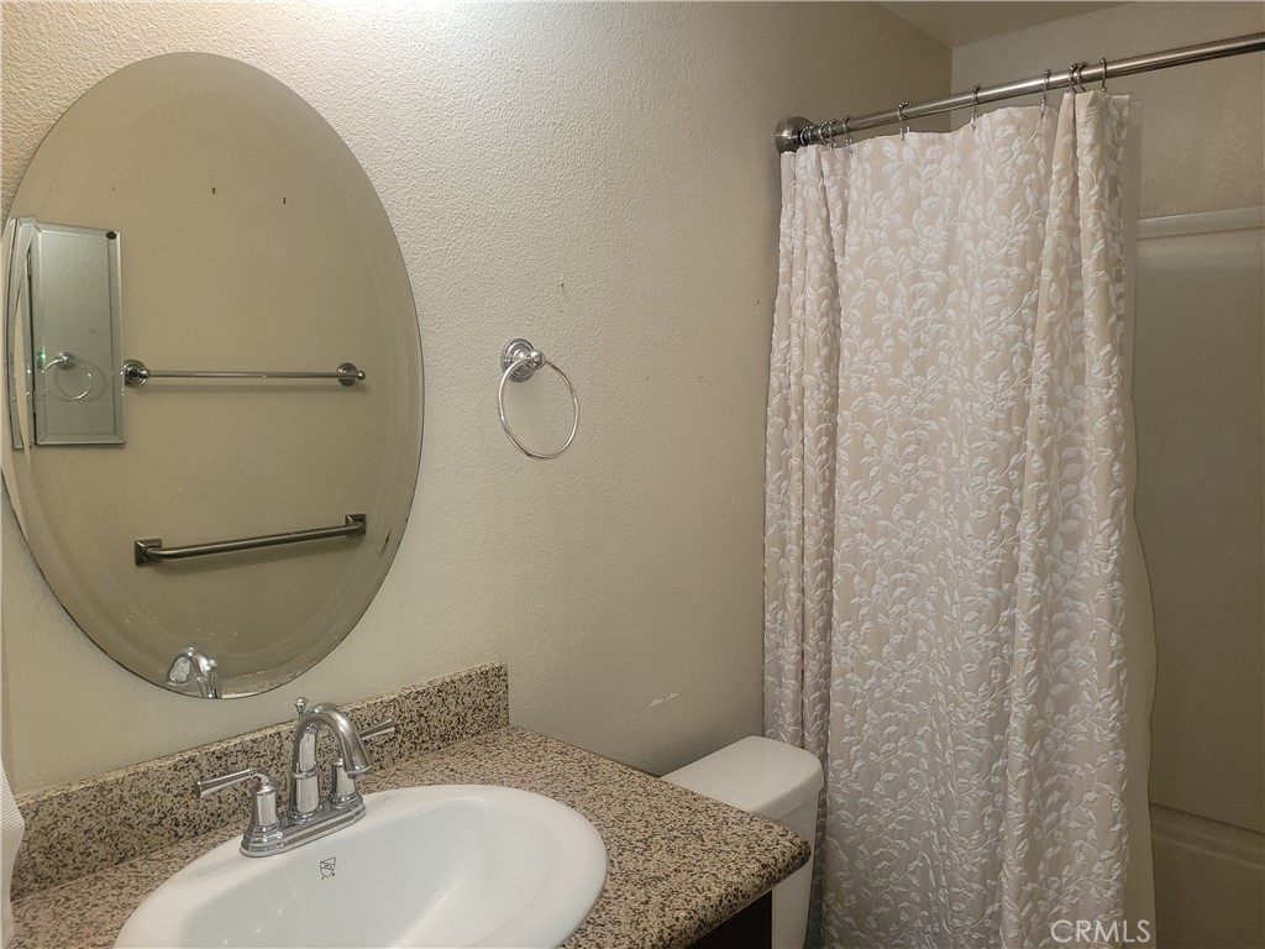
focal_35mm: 26
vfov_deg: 53.1
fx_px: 950
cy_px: 474
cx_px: 632
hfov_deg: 67.3
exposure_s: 1/60
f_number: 1.8
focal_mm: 5.4
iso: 125
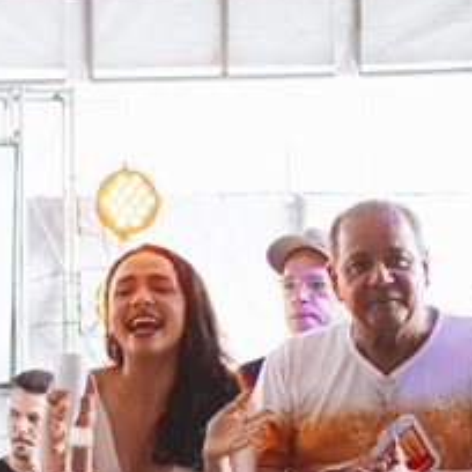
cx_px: -282
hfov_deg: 10.3
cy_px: 392
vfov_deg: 10.7
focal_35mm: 163
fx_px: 2508
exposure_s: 1/250
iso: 1600
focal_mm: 35
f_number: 3.2
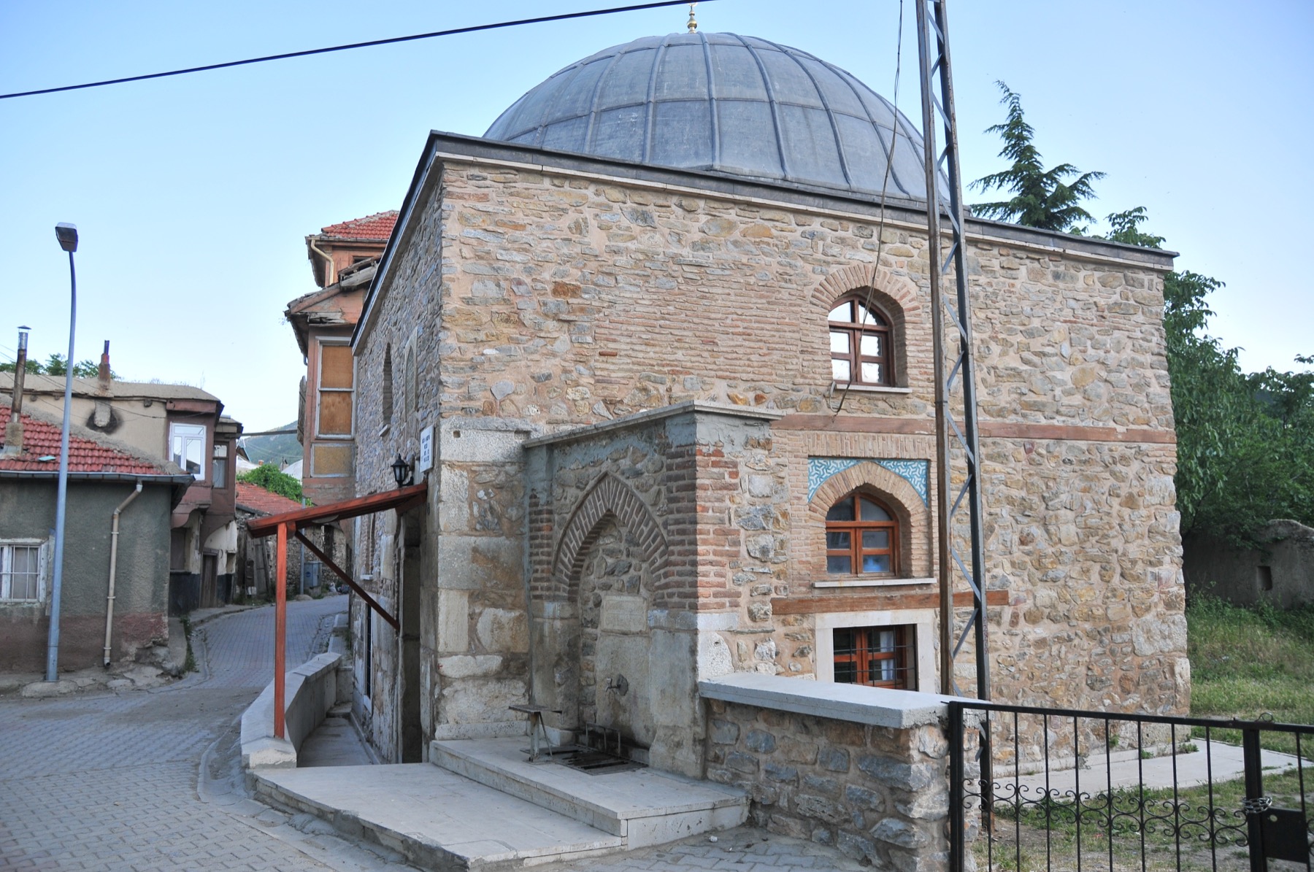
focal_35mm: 27
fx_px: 984
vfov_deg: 47.8
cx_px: 657
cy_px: 436
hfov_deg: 67.5
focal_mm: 18
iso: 200
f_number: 3.5
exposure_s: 1/400
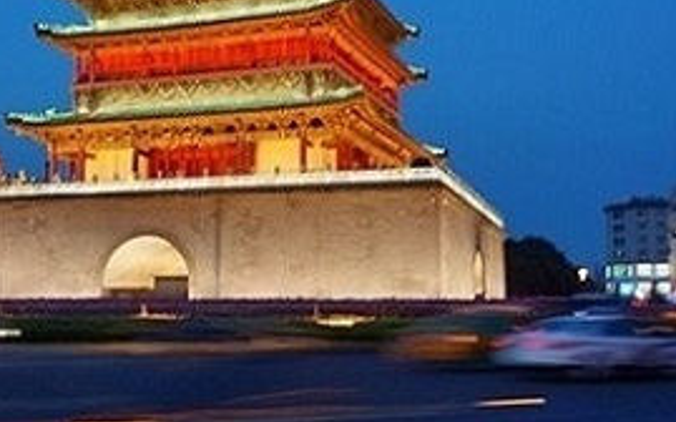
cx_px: 240
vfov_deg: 24.4
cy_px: 193
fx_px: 976
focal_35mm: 53
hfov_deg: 37.9
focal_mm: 24
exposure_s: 1/2
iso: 100
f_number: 11
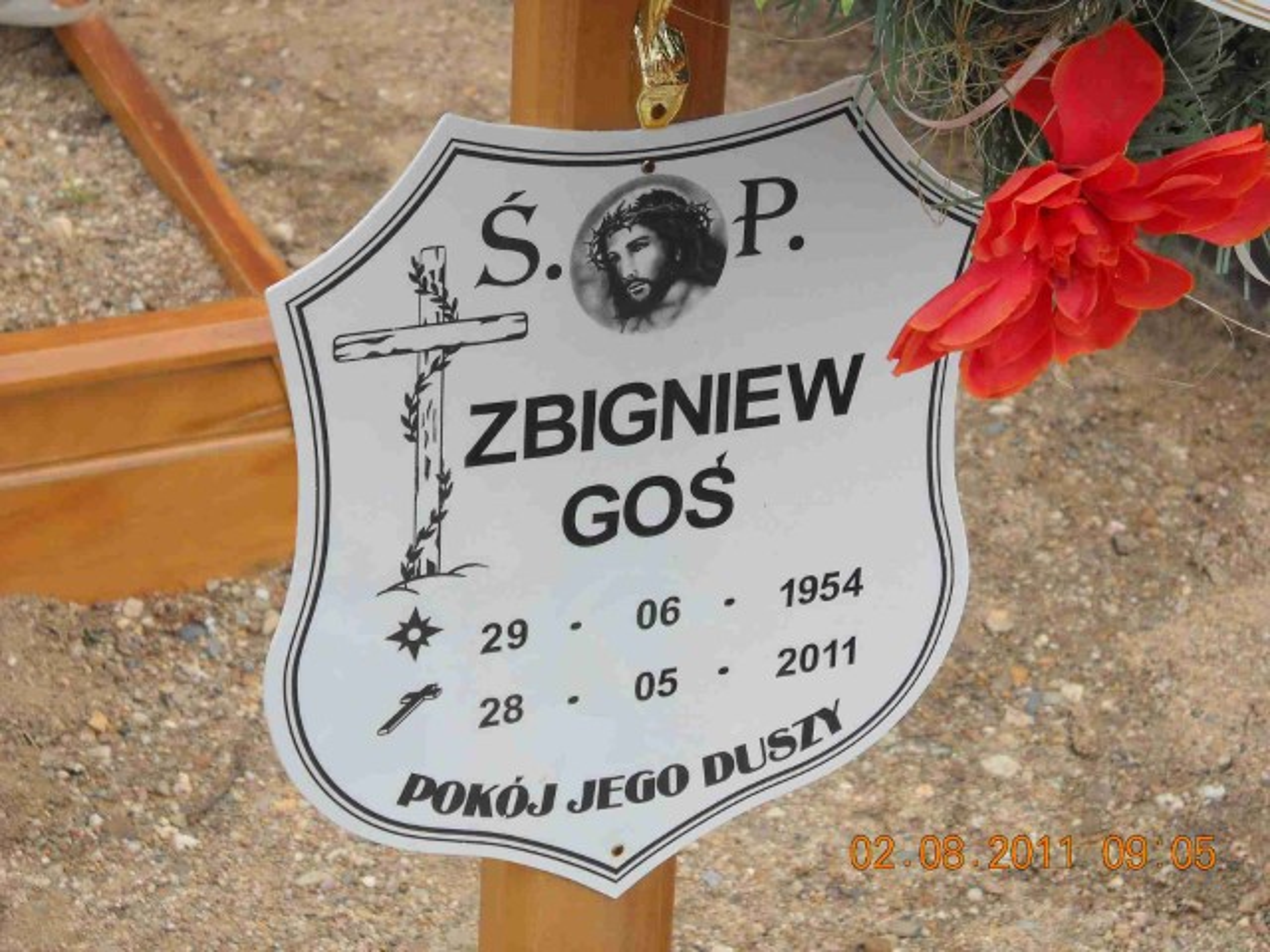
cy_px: 476
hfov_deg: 18.7
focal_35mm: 105
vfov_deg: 14.1
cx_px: 635
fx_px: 3852
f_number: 5.3
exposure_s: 1/228
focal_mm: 17.48
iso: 64
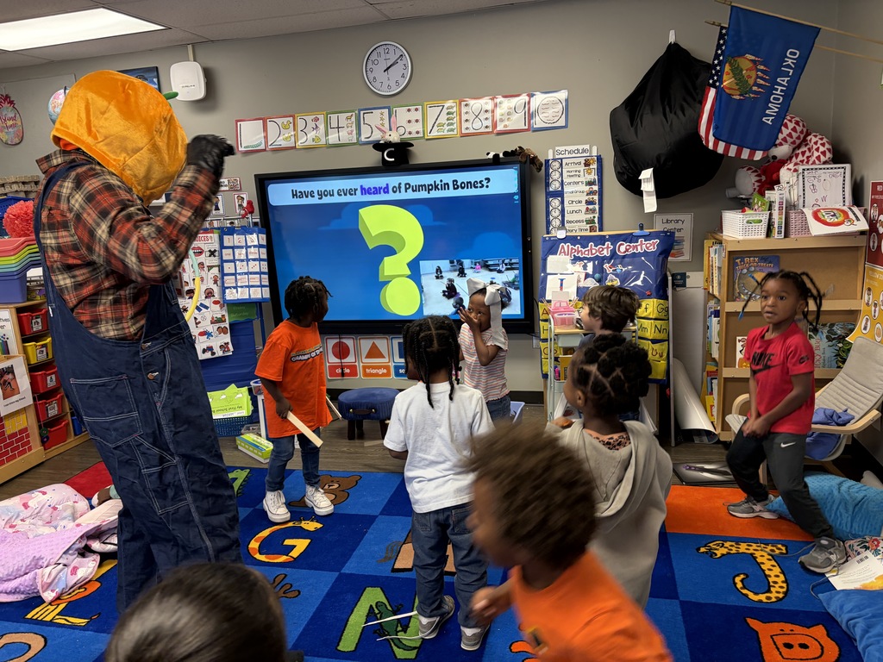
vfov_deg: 53.1
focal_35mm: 26
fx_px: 663
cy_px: 331
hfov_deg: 67.3
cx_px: 442
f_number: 1.6
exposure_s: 1/60
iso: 125
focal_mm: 5.96
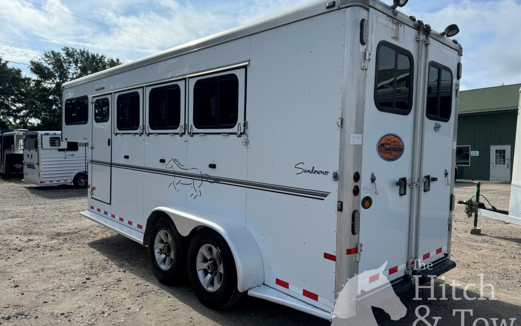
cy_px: 158
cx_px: 257
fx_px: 369
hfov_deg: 70.4
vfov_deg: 47.6
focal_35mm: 26
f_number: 1.78
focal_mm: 6.76
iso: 80
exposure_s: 1/5814
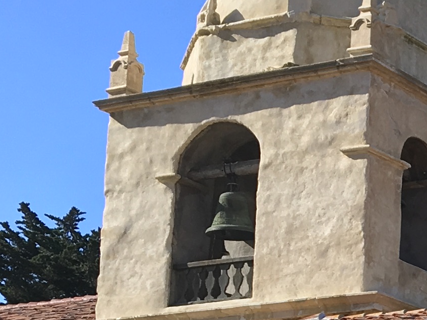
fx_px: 1702
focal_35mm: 138
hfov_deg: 13.2
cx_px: 722
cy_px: 415
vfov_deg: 10.5
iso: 25
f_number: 2.2
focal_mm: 4.15
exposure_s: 1/986
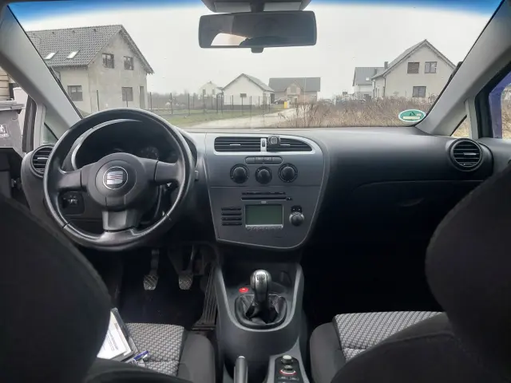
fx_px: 443
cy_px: 192
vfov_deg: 46.8
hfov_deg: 60.0
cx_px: 256
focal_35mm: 30
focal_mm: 4.6
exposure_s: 1/50
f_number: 1.8
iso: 80
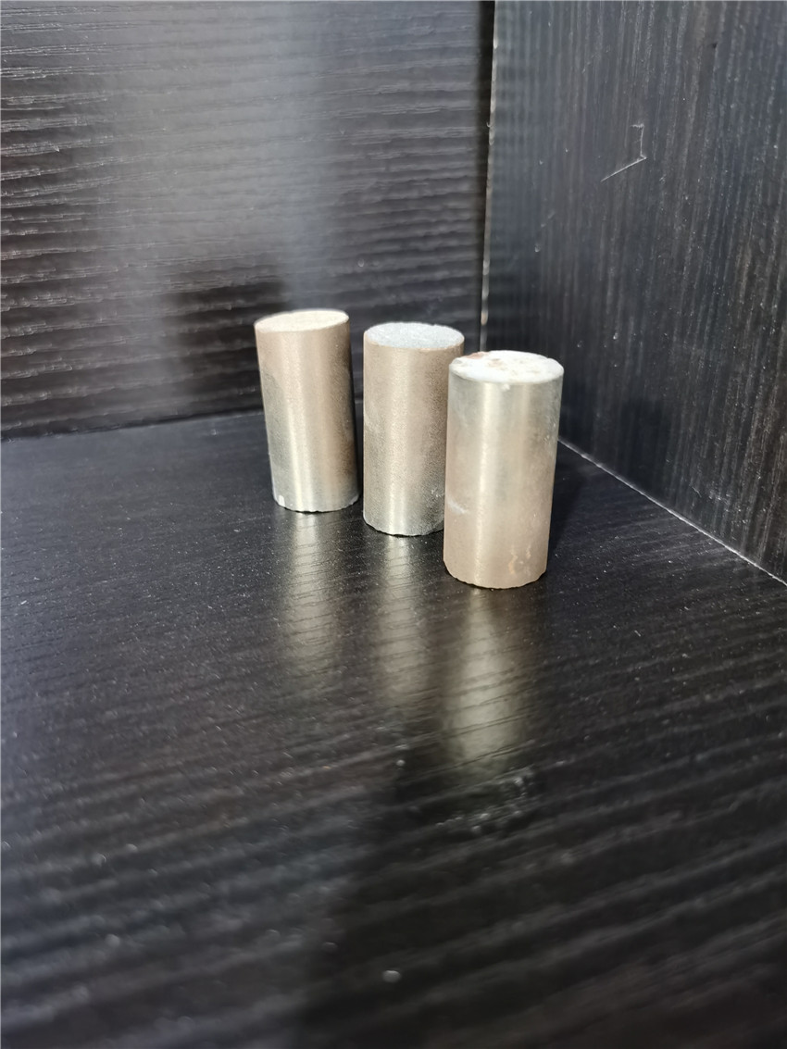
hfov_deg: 51.4
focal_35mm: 27
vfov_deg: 65.3
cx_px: 394
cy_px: 524
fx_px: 818
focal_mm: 5.56
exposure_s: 1/20
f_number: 1.6
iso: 1000
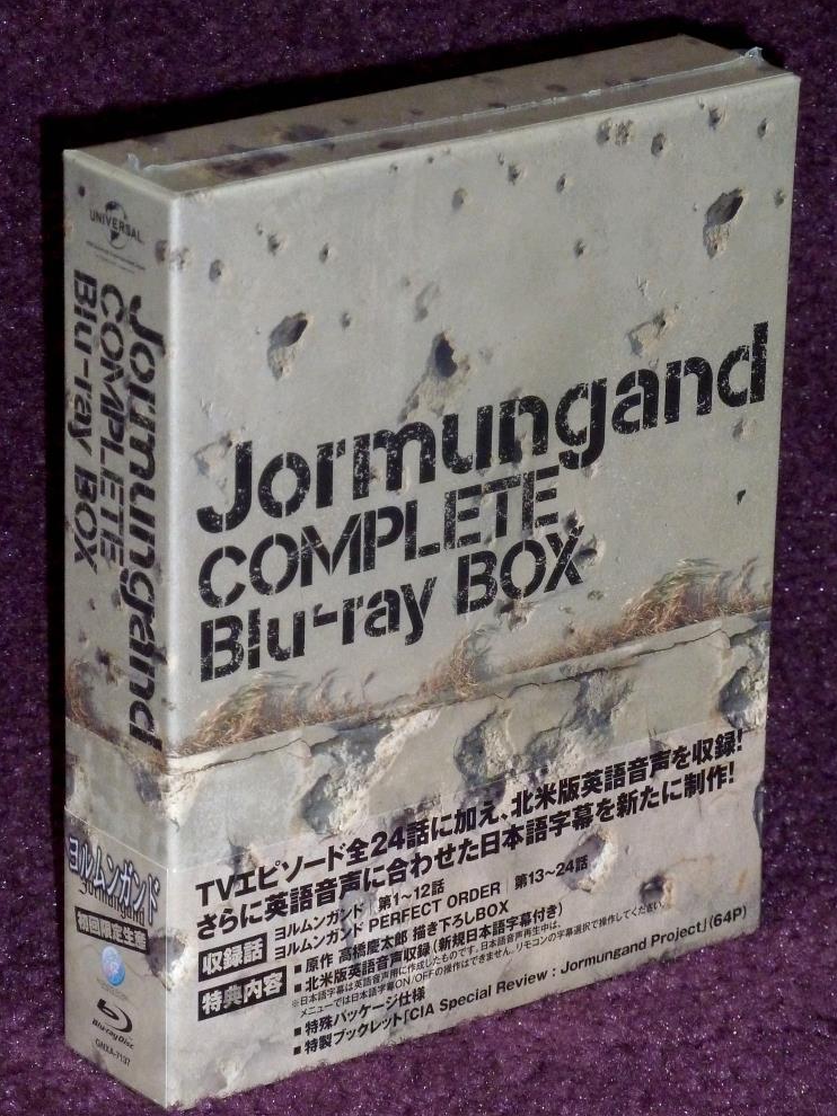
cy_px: 561
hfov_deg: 11.5
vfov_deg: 15.3
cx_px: 419
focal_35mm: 129
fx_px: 4161
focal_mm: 21
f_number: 4.4
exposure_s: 1/40
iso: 320
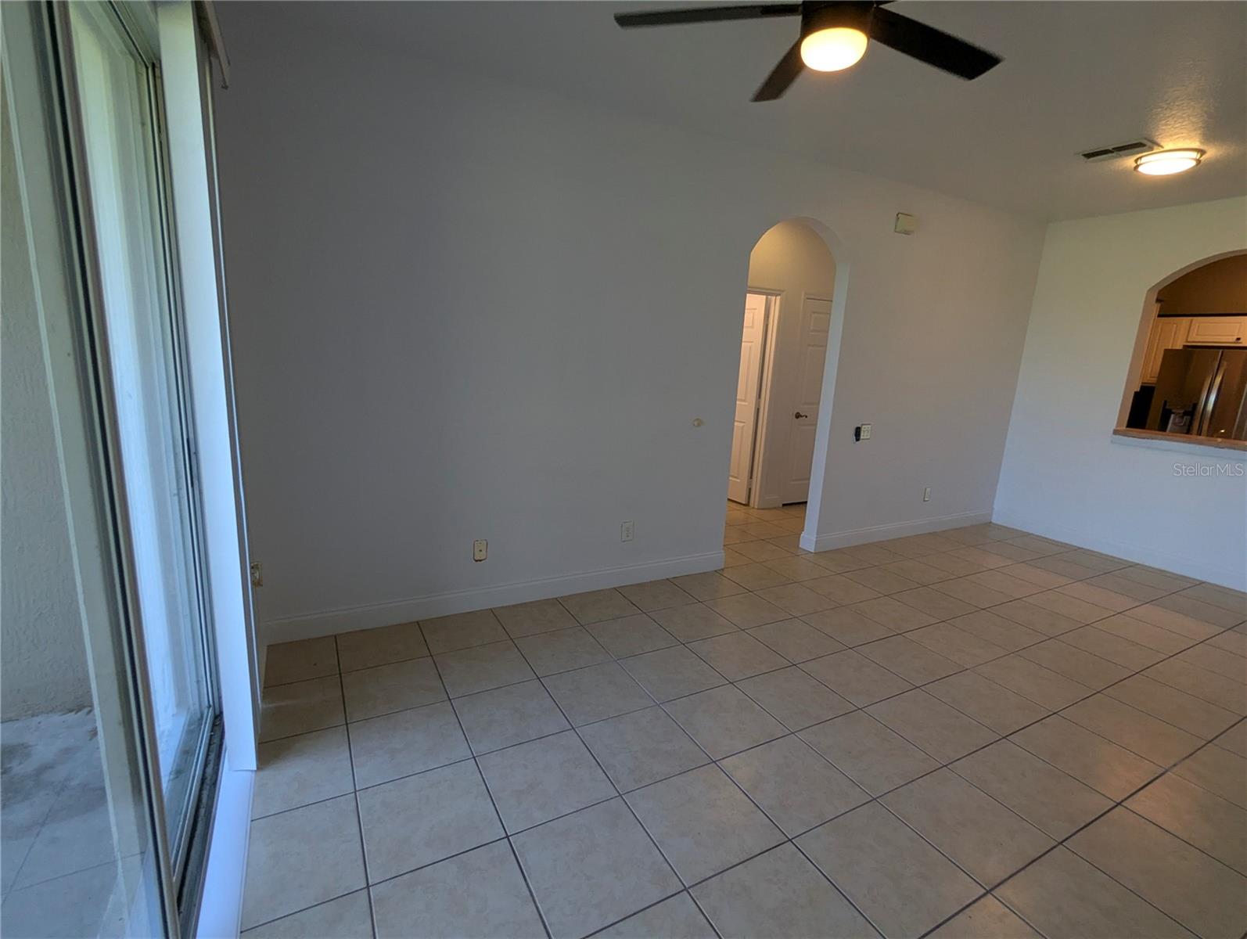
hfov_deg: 94.4
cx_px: 624
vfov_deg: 78.2
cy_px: 470
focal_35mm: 16
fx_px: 577
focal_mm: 2.35
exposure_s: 1/120
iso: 145
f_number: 2.2
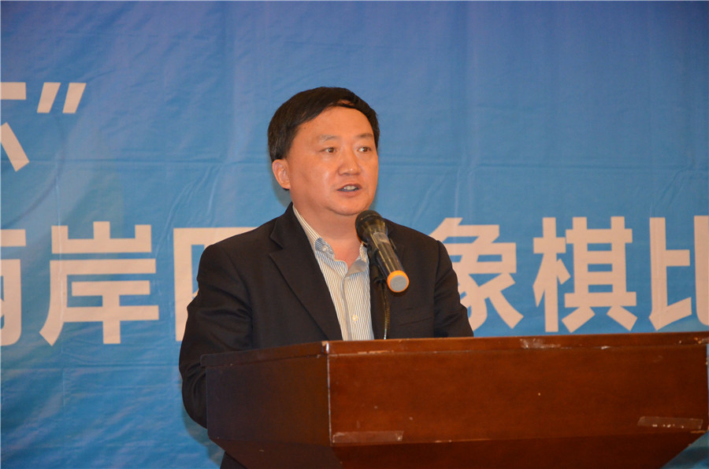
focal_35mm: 138
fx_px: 2712
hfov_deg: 14.9
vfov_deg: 9.9
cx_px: 354
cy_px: 234
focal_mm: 92
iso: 3200
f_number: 5.6
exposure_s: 1/60
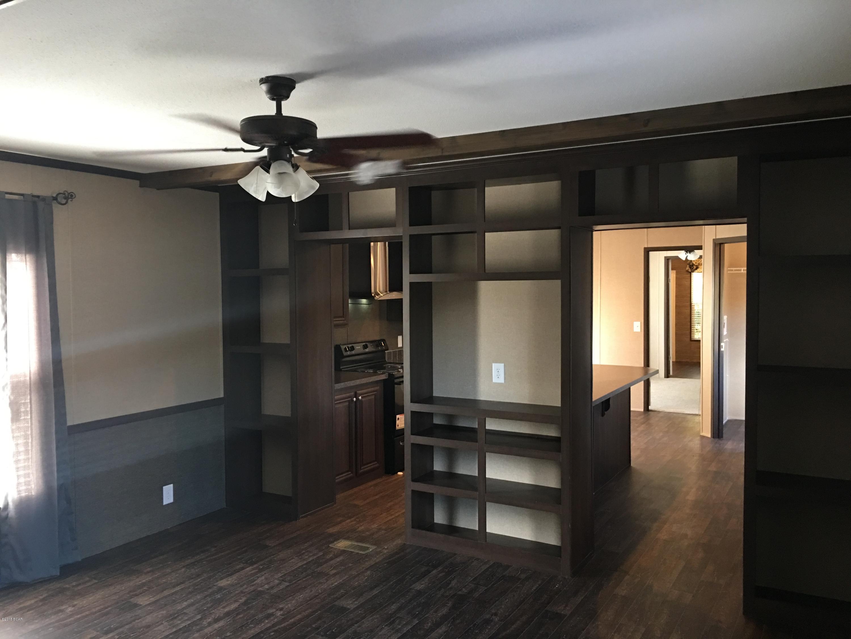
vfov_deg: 48.2
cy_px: 320
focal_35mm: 29
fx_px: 713
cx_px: 426
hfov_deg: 61.7
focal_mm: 4.15
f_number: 2.2
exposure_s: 1/15
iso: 80
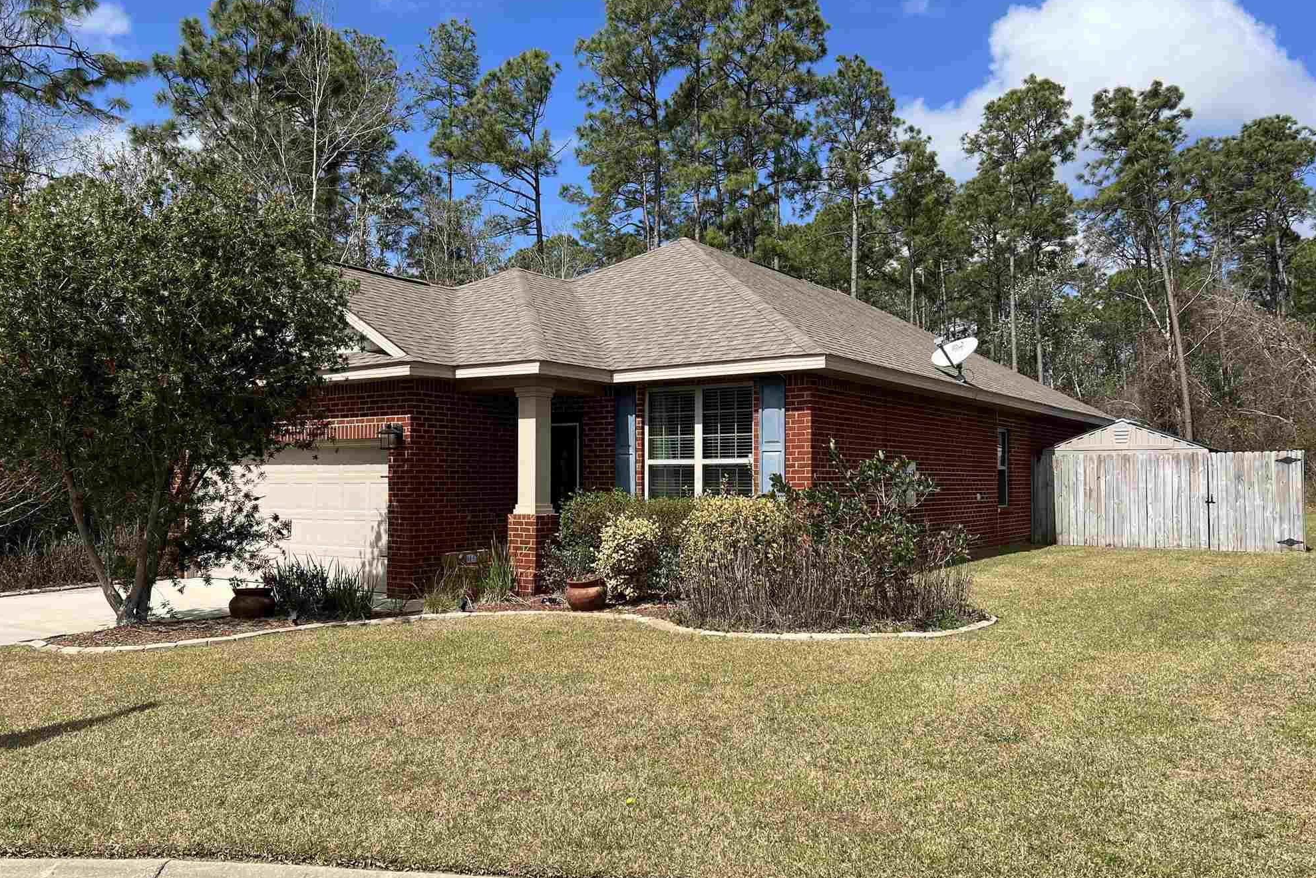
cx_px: 637
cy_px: 449
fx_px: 1024
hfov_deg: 65.5
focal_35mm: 28
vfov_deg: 46.4
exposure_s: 1/4274
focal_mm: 5.7
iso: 50
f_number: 1.5
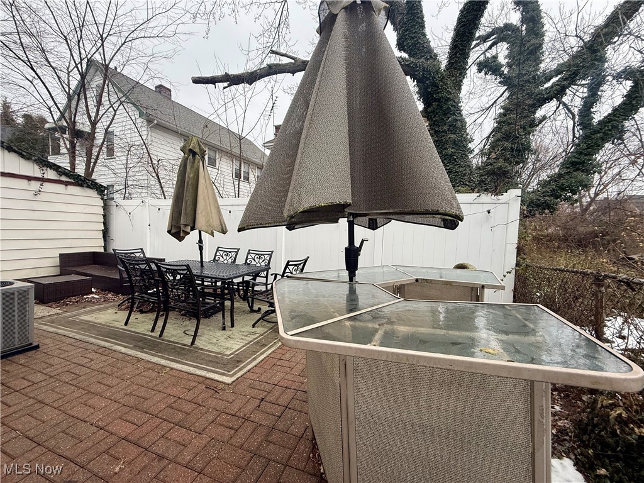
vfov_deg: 85.7
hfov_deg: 102.1
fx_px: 260
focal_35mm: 14
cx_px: 322
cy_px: 242
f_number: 2.2
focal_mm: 2.22
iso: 125
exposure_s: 1/99
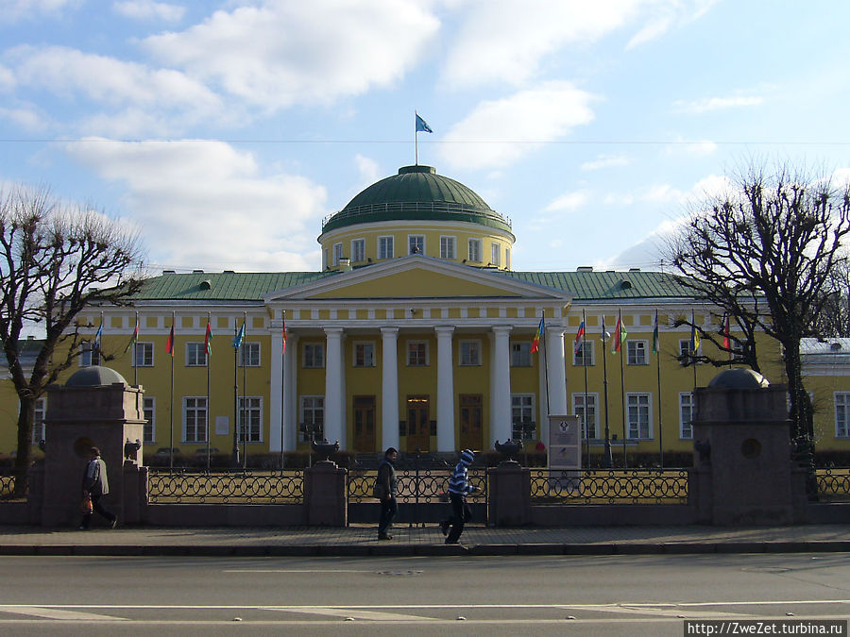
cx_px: 425
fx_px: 1105
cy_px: 318
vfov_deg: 32.2
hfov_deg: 42.1
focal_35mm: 45
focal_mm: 7.5
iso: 80
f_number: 6.3
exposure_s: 1/250
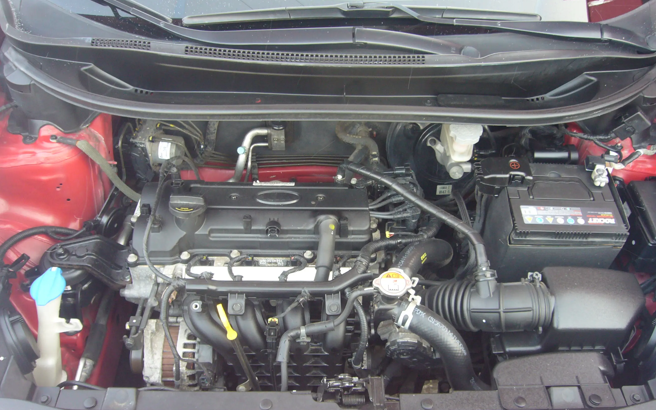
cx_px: 346
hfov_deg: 59.6
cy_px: 232
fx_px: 572
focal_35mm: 32
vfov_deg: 39.4
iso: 100
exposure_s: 1/20
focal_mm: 4.6
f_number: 2.8
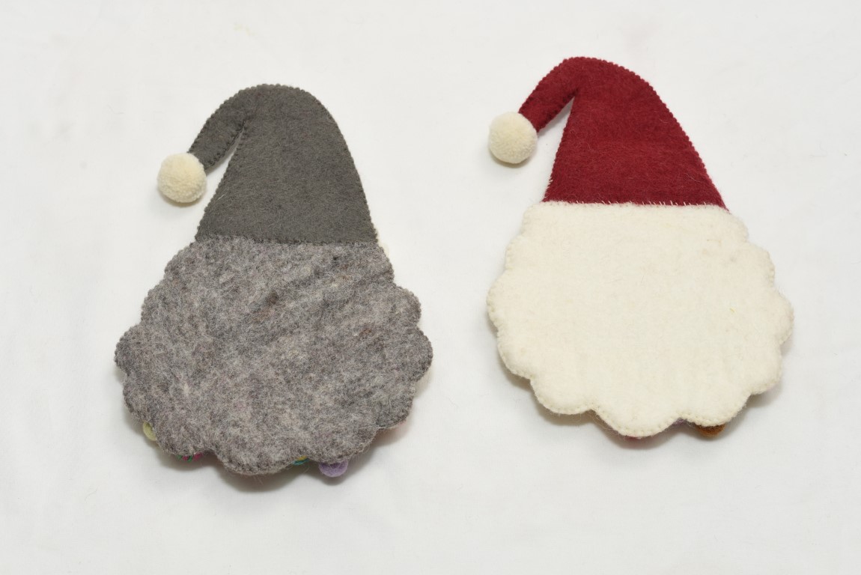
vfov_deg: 27.0
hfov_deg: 39.6
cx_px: 430
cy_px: 288
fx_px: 1196
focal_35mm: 50
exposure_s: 1/100
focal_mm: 50
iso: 320
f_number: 8
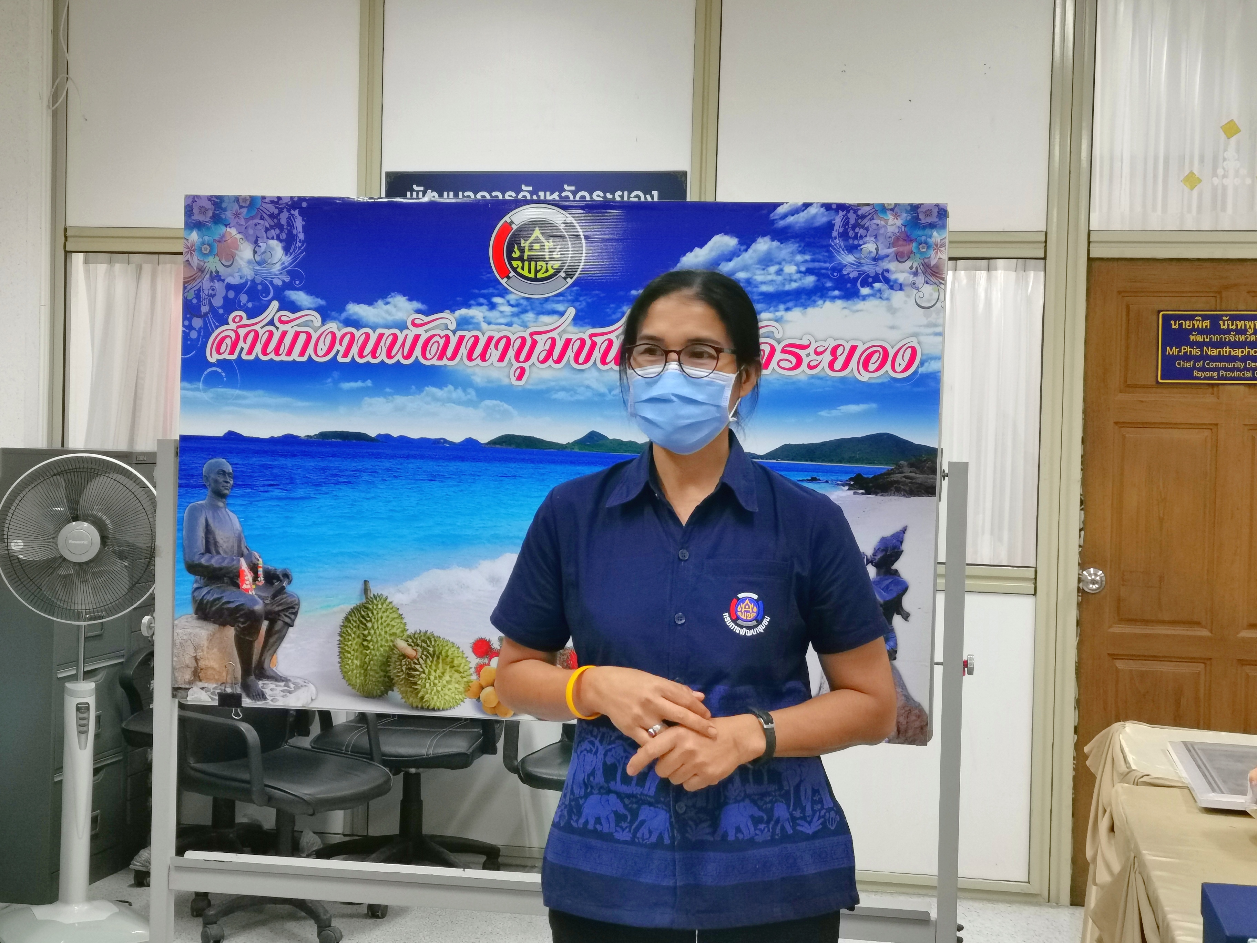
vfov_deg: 28.6
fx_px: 1852
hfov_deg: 37.5
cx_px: 628
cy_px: 472
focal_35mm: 51
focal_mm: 5.58
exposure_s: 1/100
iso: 250
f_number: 1.8
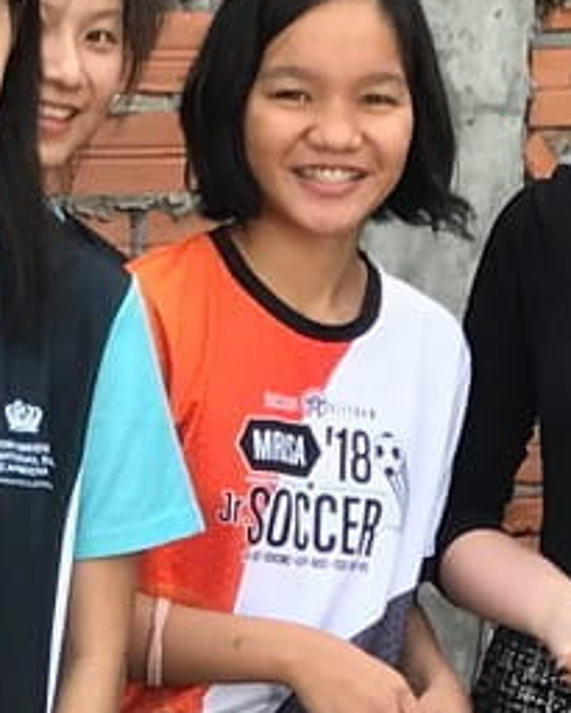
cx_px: 276
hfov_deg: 7.2
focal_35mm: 215
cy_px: 1064
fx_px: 4539
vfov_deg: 8.8
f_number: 1.8
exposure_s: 1/351
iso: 20
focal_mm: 3.99
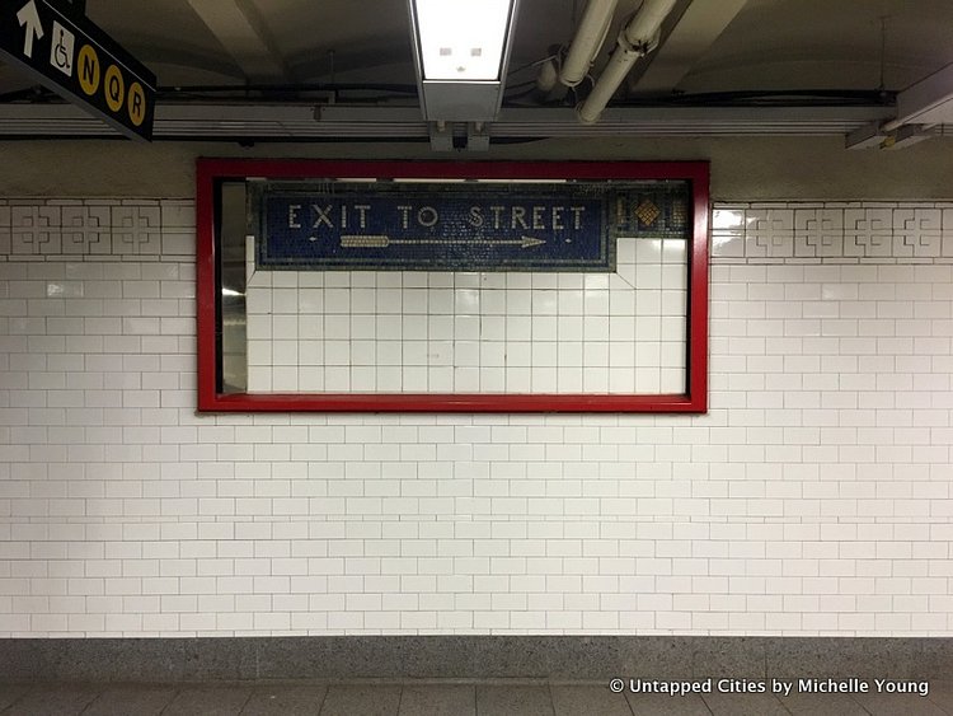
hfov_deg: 61.6
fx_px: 799
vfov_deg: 48.3
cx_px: 476
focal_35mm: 29
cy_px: 358
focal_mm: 4.15
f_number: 2.2
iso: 160
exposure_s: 1/30
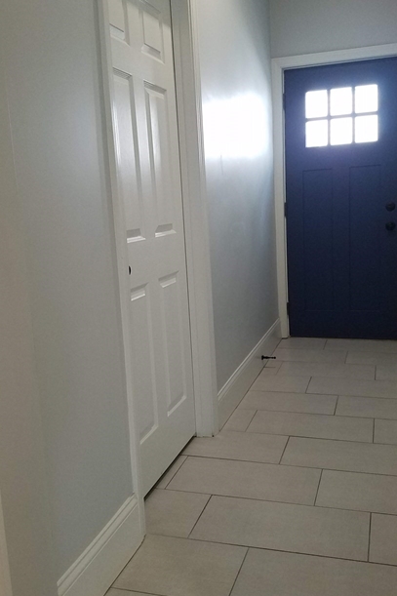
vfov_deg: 55.8
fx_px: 563
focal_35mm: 34
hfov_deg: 38.9
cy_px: 298
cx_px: 203
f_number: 1.7
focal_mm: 4.2
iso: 200
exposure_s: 1/60
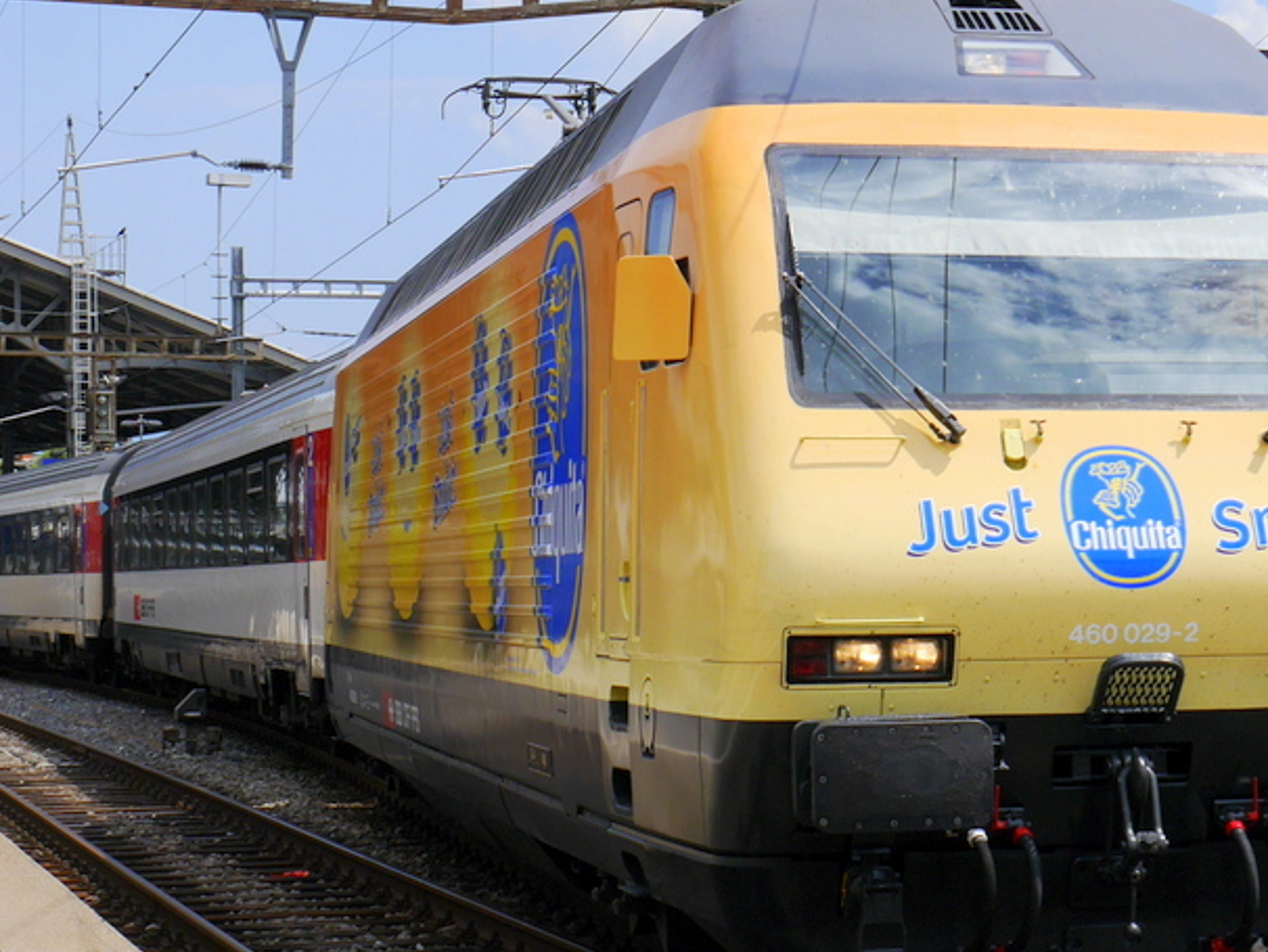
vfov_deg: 14.9
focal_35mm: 99
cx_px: 1052
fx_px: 3628
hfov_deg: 19.6
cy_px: 506
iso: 160
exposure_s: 1/400
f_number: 10
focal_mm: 25
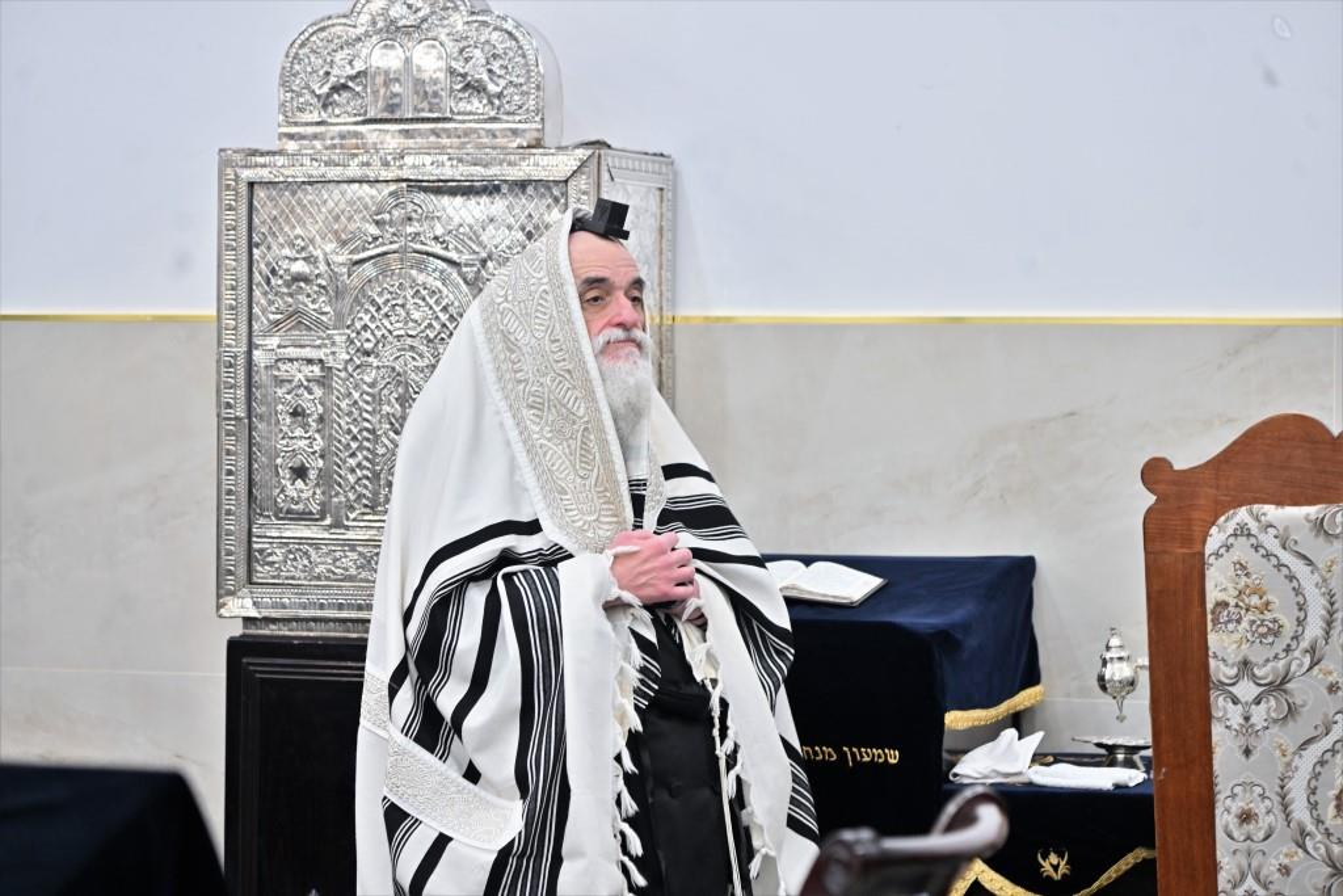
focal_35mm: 120
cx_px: 672
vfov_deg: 11.4
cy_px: 448
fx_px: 4477
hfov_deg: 17.1
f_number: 4.5
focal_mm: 120
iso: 500
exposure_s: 1/160
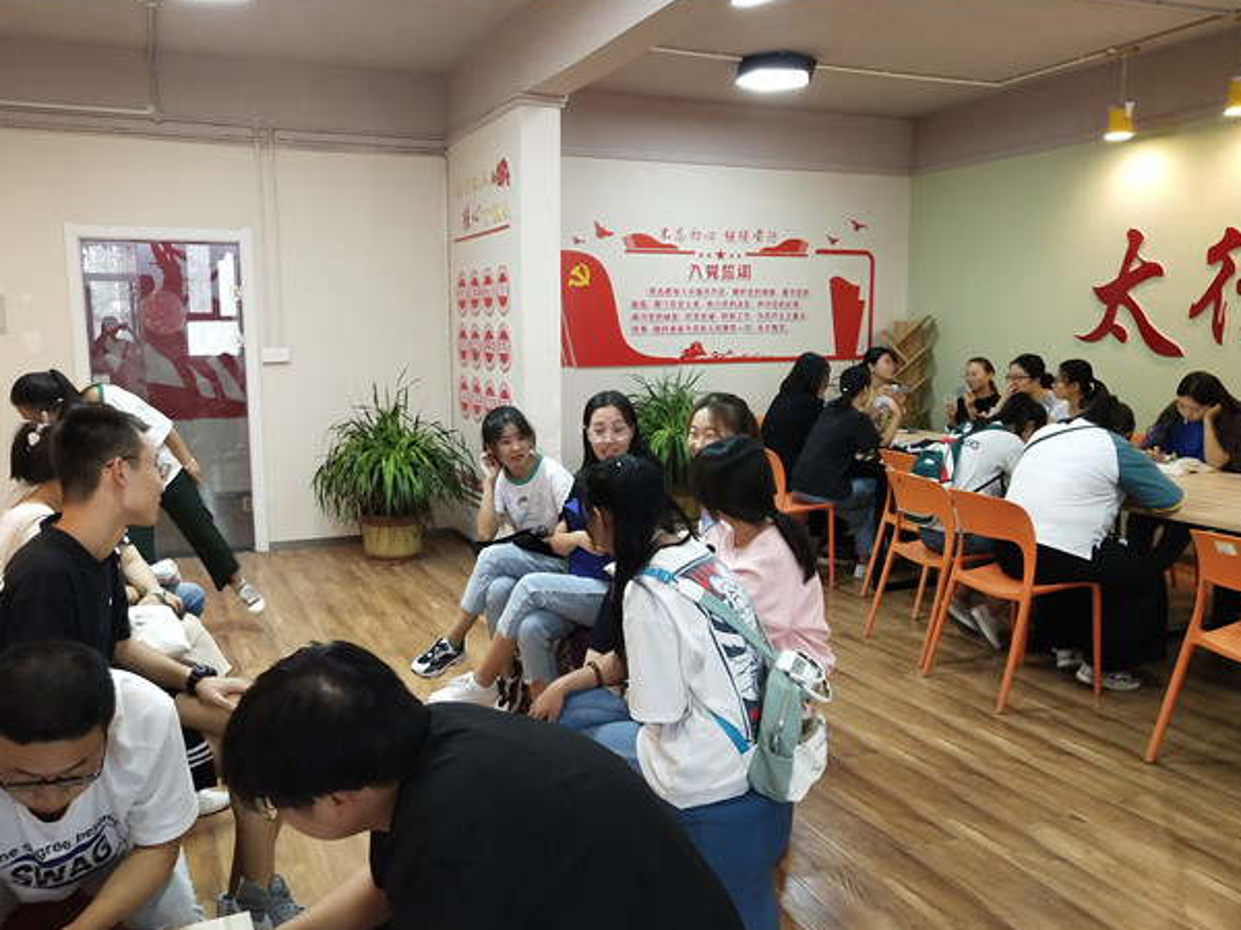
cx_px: 594
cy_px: 492
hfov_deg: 56.8
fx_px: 1147
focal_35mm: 32
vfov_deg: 44.1
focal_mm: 3.95
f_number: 1.8
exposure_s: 1/50
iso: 469
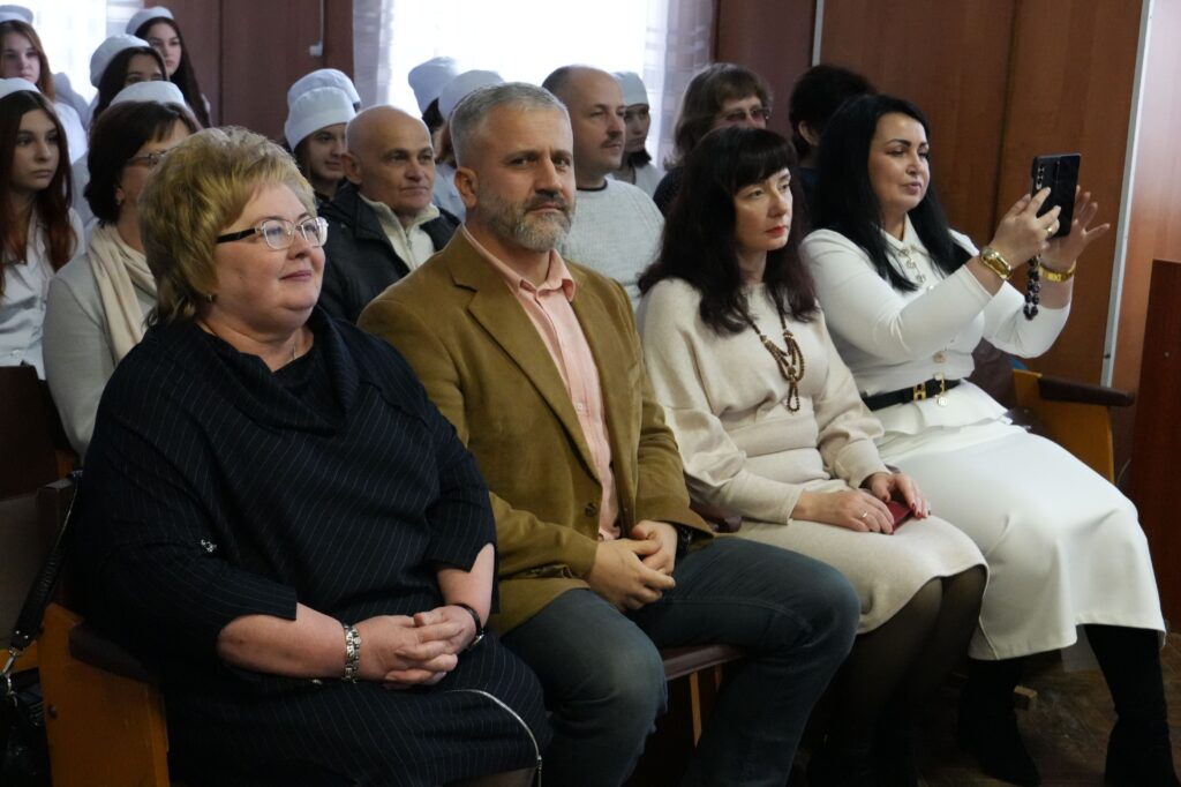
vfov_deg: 22.6
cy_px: 394
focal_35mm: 60
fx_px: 1968
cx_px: 590
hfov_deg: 33.4
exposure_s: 1/50
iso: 6400
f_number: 7.1
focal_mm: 40
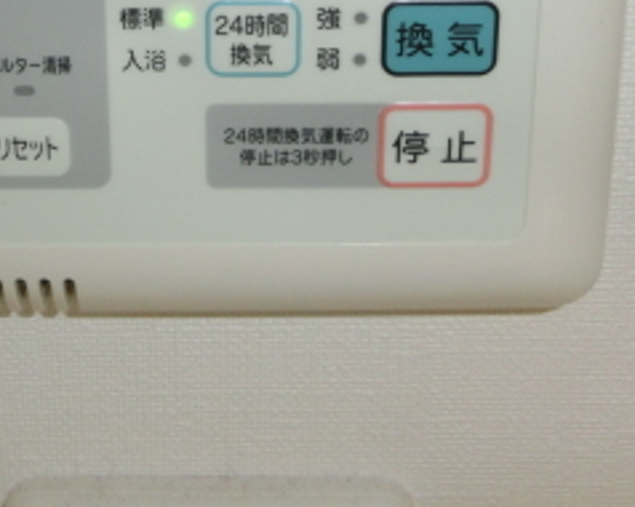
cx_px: 203
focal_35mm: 63
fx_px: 1183
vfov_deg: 22.9
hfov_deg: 29.8
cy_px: -37
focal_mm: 4.24
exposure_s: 1/30
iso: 160
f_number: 3
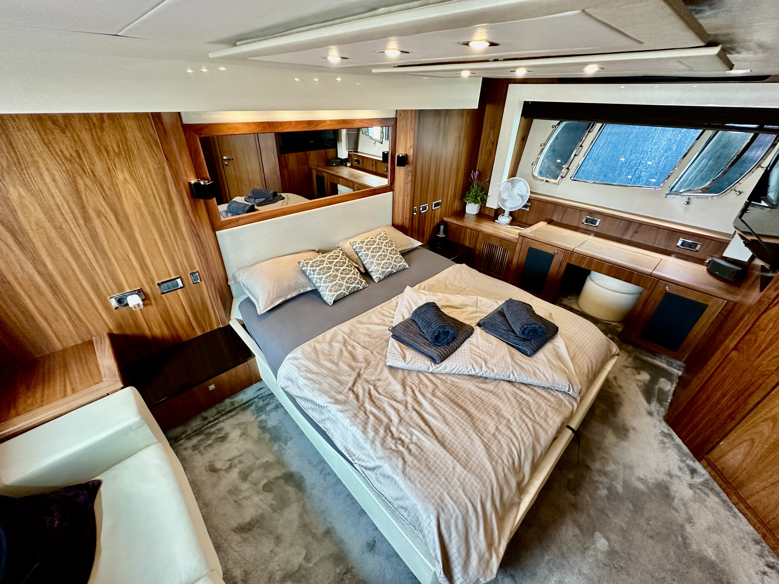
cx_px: 390
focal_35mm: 14
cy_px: 292
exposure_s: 1/98
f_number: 2.2
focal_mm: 2.22
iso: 320
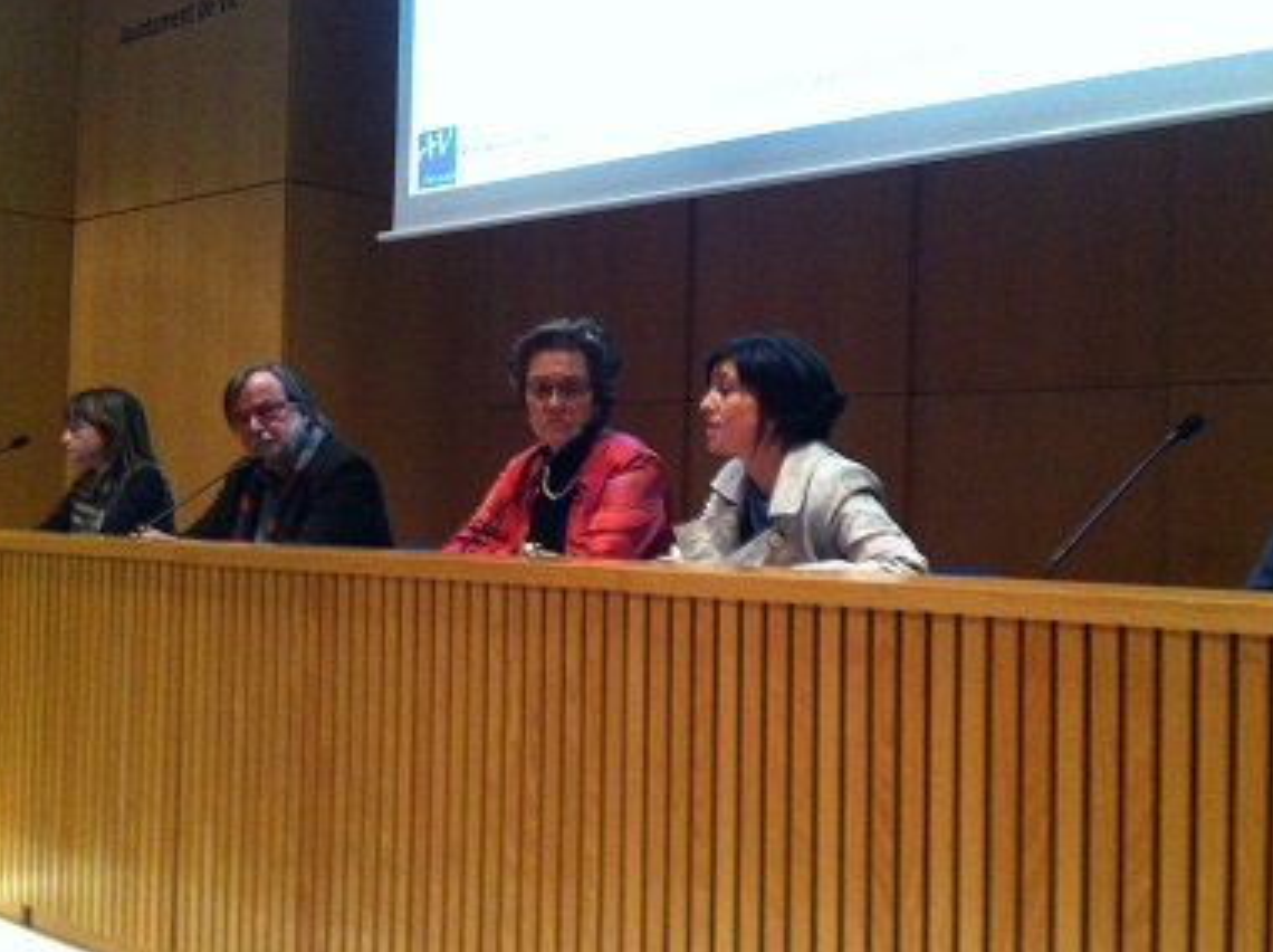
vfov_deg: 31.5
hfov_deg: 41.3
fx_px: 1690
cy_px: 481
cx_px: 690
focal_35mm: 46
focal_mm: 3.85
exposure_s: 1/15
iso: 500
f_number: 2.8
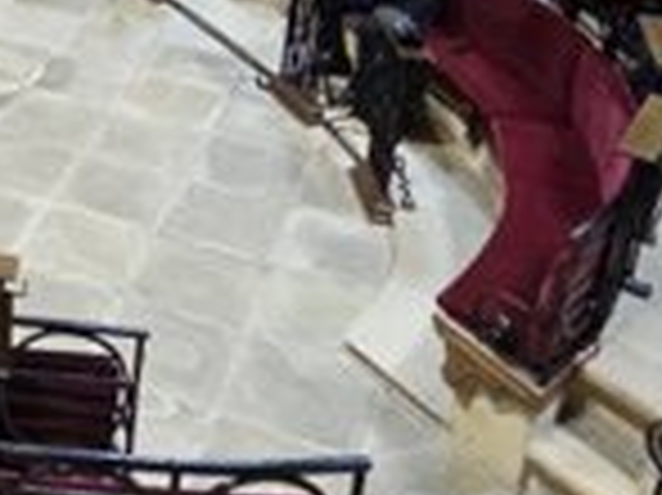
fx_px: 1166
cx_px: -126
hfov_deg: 27.9
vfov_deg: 21.7
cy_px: -144
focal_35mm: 61
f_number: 2.2
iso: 250
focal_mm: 2.2
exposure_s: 1/50
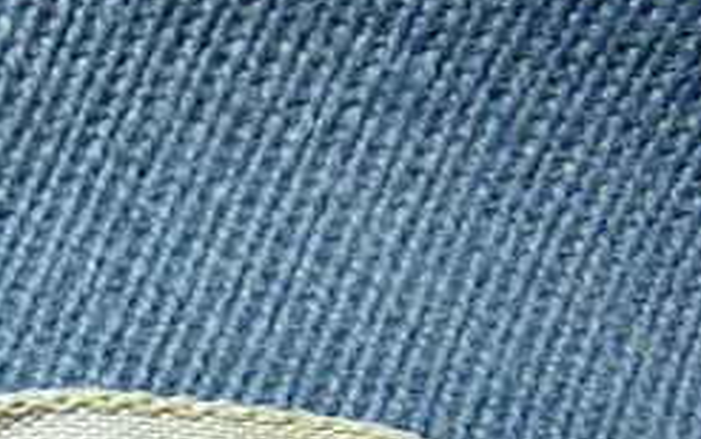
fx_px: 1778
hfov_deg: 20.7
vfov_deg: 13.6
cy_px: 542
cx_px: -168
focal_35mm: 93
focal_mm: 4.8
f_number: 2.8
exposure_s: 1/30
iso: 160
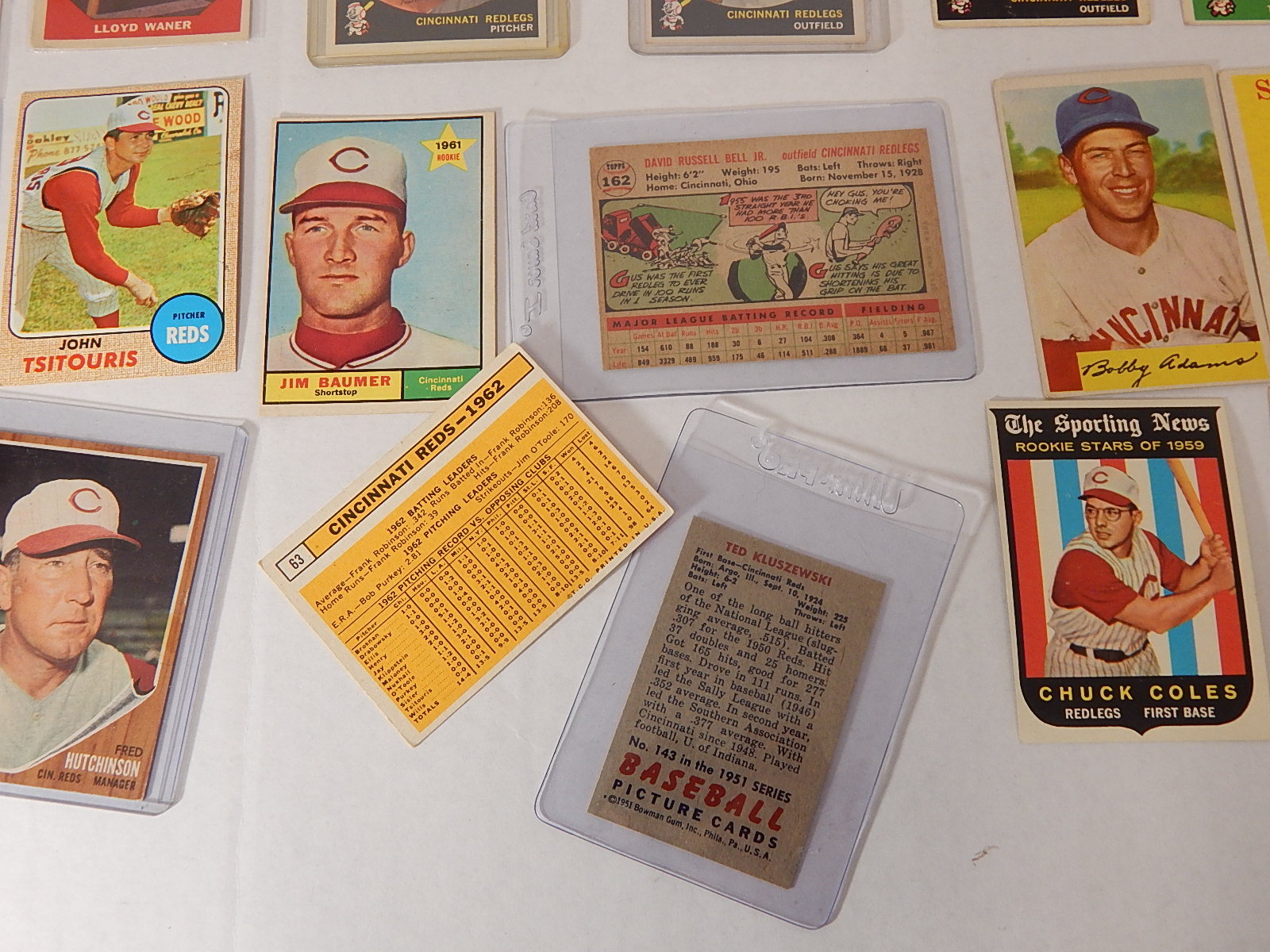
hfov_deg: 54.0
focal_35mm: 34
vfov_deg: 41.8
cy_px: 476
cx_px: 635
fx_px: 1247
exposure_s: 1/30
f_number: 3.3
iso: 200
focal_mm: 6.1
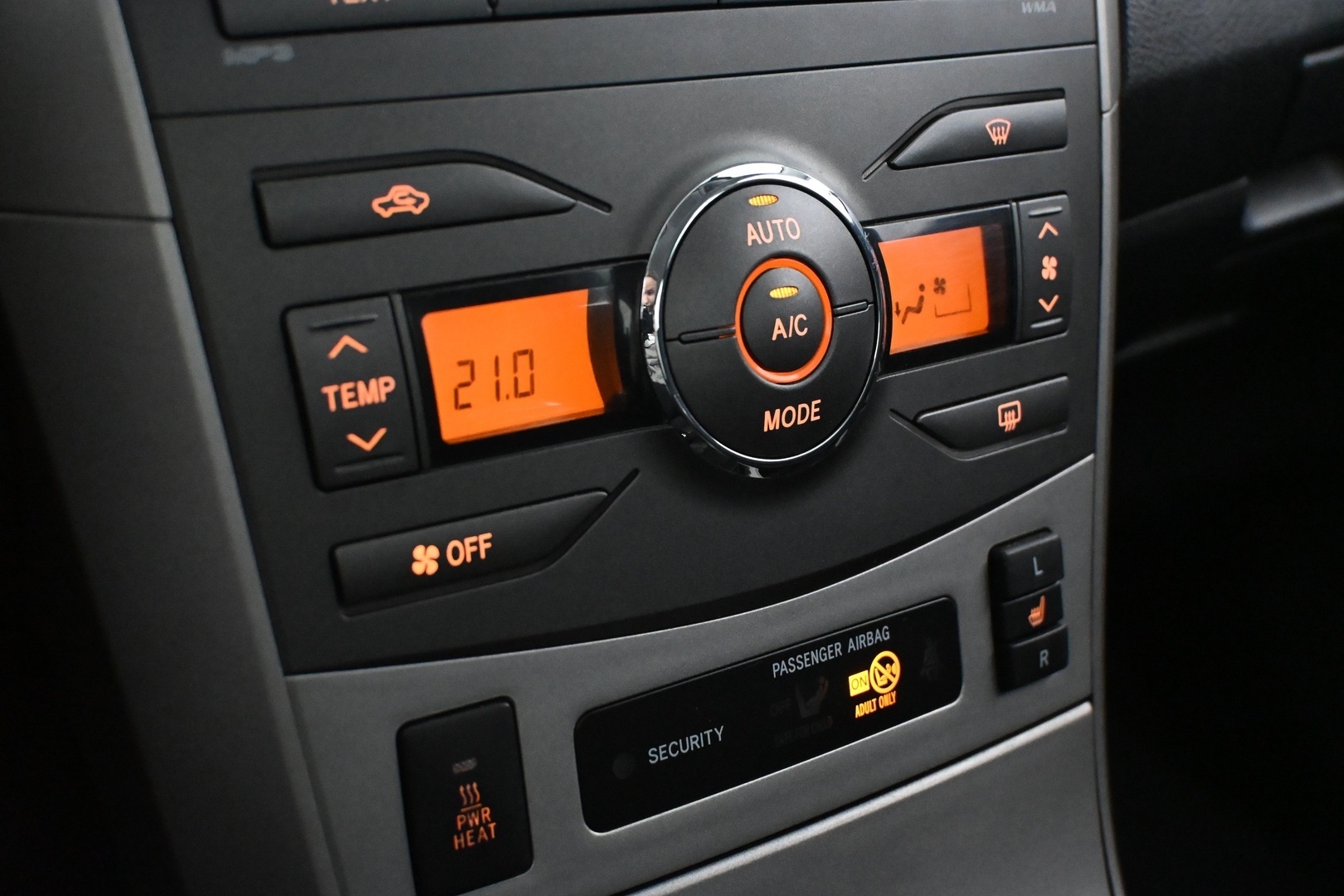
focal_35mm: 46
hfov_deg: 43.0
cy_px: 448
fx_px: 1708
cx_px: 672
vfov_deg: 29.4
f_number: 4.8
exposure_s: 1/60
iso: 9000
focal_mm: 30.5
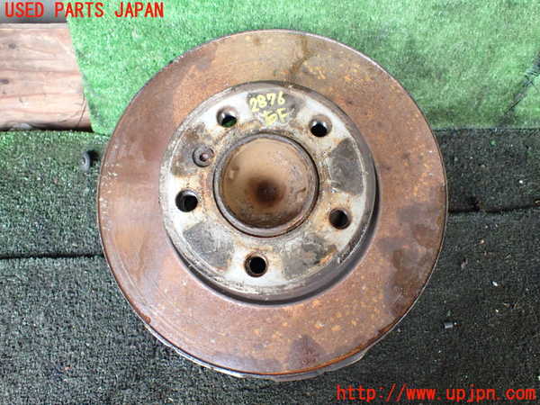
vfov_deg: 46.8
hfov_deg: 60.0
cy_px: 202
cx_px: 270
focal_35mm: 30
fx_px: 468
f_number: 2.3
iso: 800
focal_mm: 5.4
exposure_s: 1/60
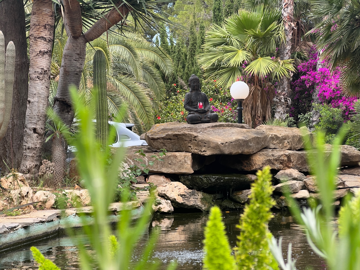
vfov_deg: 19.1
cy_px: 135
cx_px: 180
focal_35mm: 77
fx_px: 801
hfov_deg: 25.3
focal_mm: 9
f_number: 2.8
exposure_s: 1/130
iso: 32
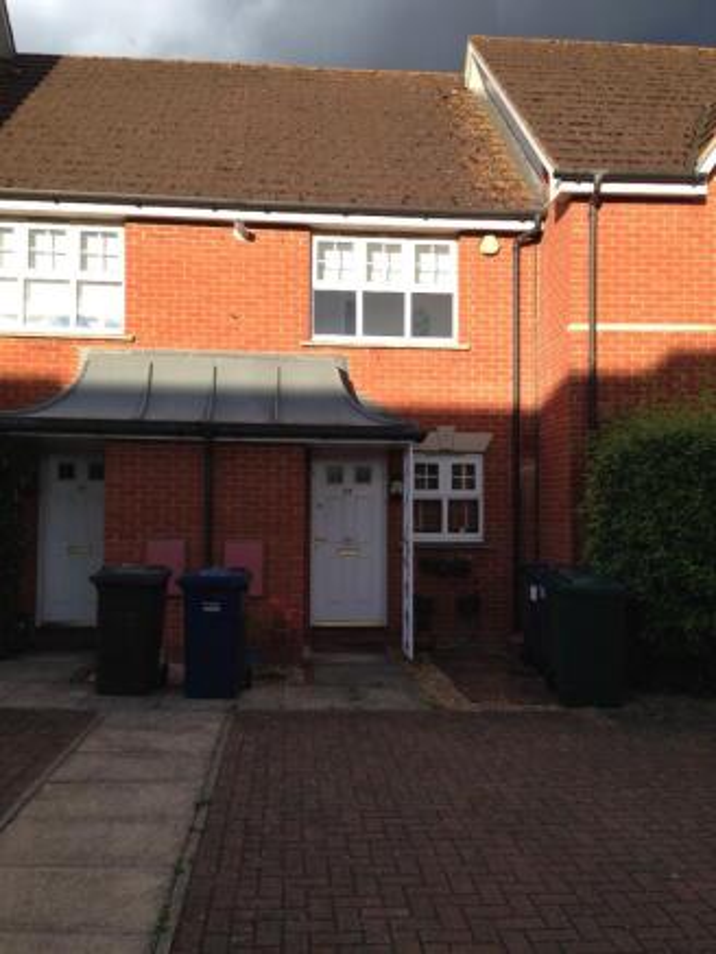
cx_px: 358
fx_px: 910
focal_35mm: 33
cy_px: 477
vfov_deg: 55.3
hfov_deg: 43.0
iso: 50
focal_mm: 4.12
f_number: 2.4
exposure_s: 1/401
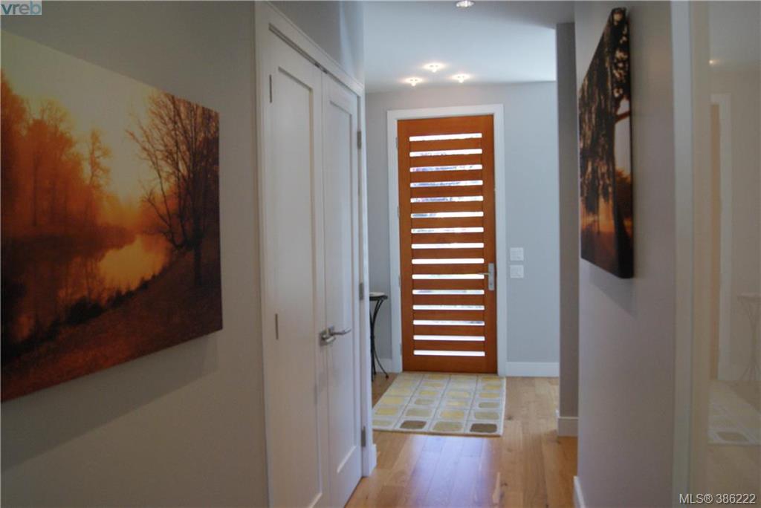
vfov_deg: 48.0
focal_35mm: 27
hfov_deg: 67.4
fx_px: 571
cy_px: 254
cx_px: 380
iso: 800
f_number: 5.6
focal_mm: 18
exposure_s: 1/80
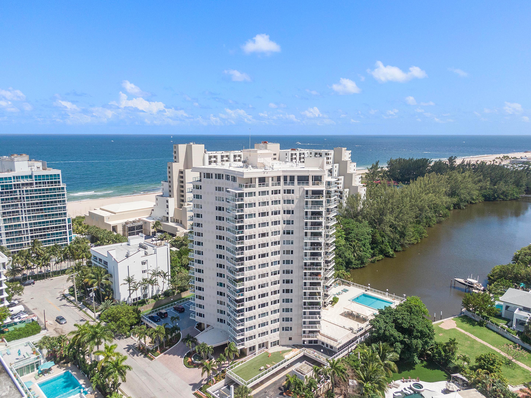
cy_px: 199
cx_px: 266
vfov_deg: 56.8
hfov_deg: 71.6
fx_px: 368
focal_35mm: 24
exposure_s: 1/2000
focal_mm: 4.39
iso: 100
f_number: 2.8
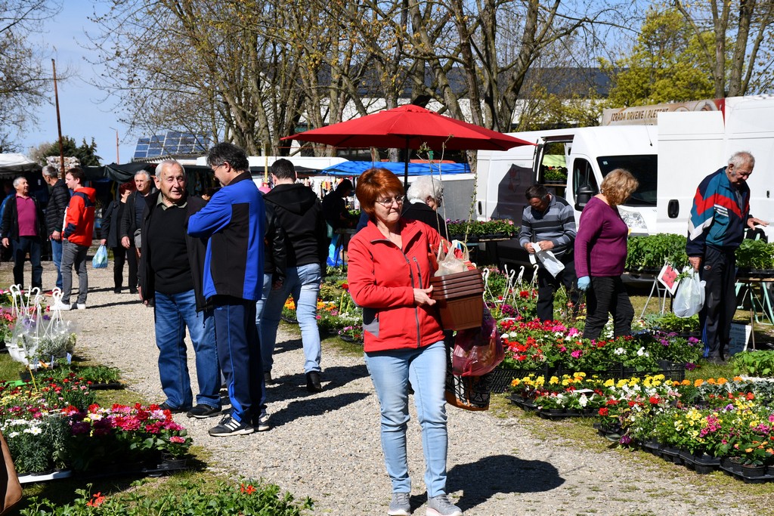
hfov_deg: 27.0
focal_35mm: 75
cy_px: 258
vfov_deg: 18.2
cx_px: 387
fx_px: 1613
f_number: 9
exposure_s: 1/320
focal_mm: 50
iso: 100
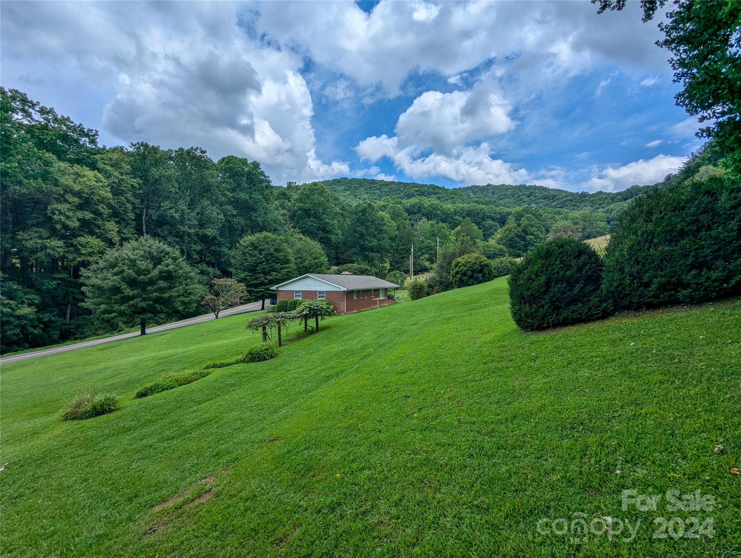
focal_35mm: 16
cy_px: 279
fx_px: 343
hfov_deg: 94.4
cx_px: 370
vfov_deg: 78.2
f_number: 2.2
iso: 48
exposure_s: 1/2400
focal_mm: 2.35
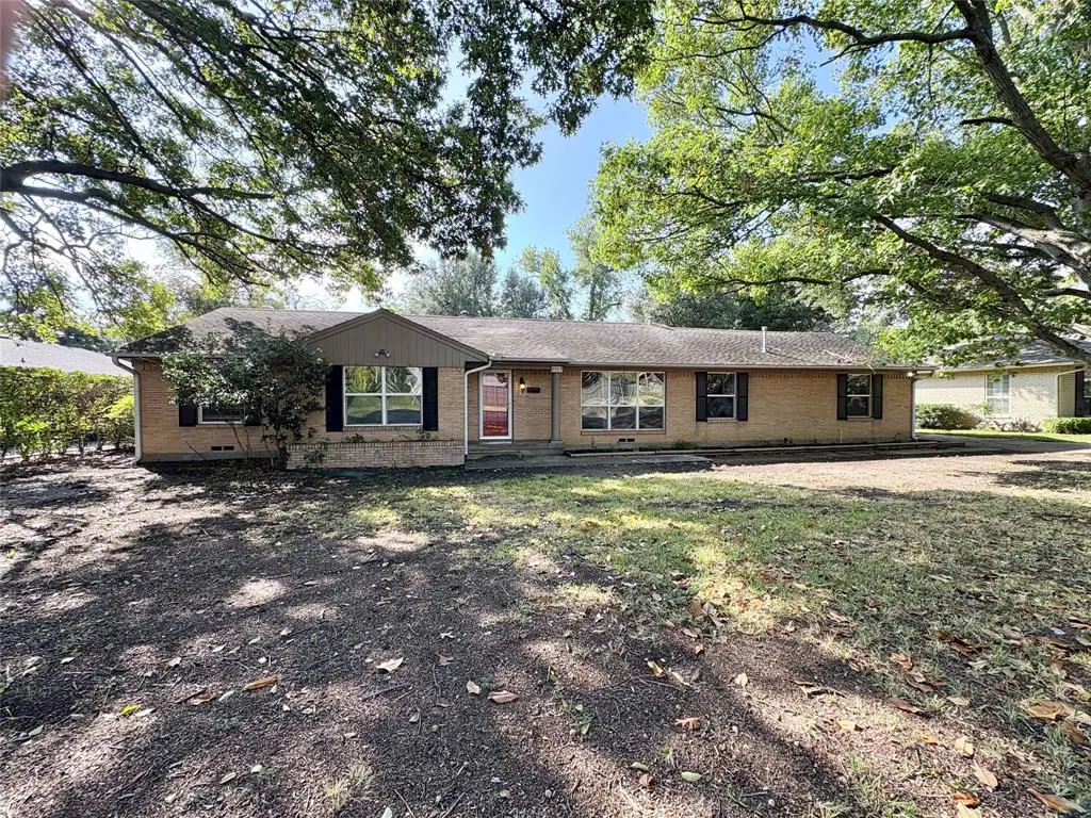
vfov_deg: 85.7
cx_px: 546
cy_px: 409
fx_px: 441
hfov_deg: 102.1
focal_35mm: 14
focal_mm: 2.22
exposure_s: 1/286
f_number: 2.2
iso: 64
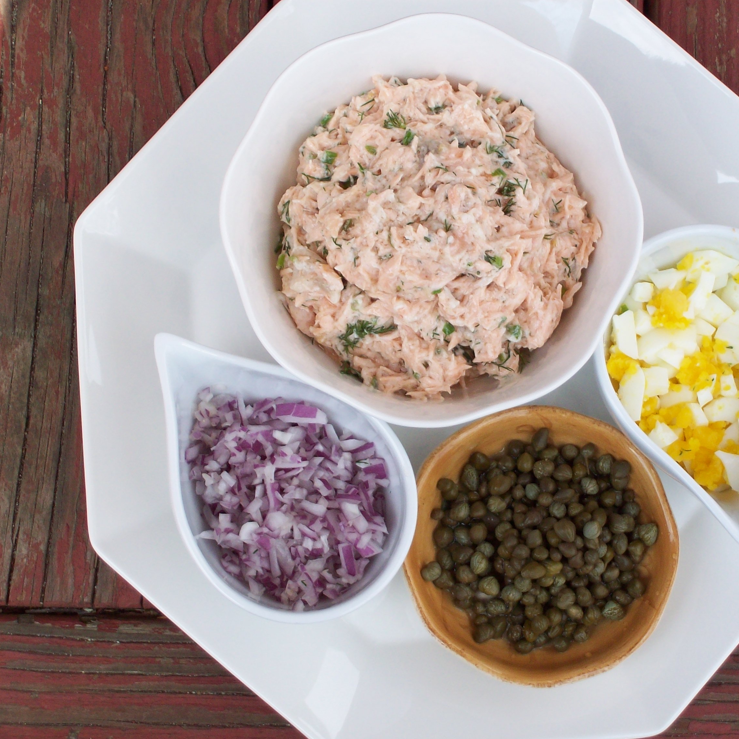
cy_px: 370
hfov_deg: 16.9
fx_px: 2488
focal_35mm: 103
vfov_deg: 16.9
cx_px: 486
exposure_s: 1/282
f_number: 4.3
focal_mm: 14.3
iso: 80
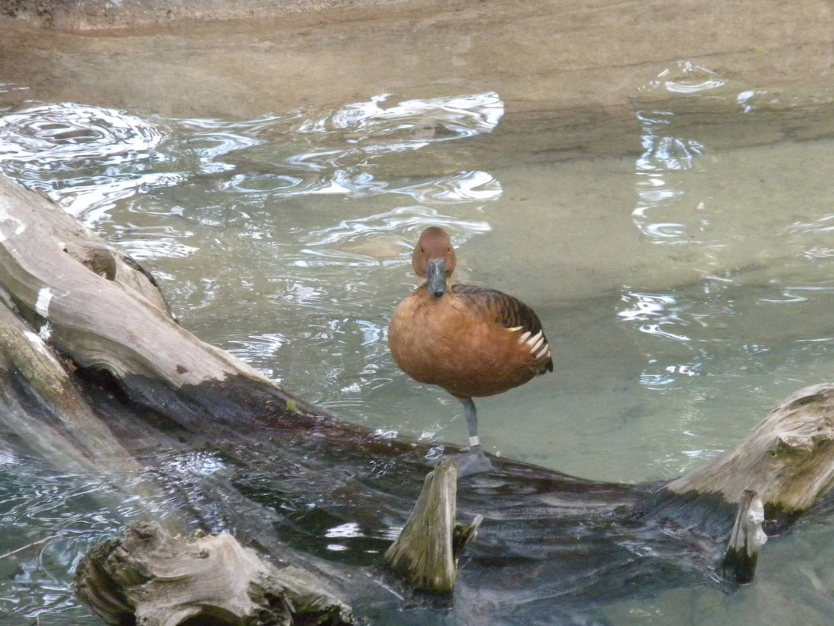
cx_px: 509
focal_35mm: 302
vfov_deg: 4.9
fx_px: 7277
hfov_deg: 6.6
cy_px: 323
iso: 608
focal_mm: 42.1
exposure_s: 1/293
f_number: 5.2
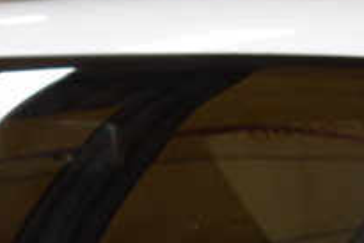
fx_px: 5757
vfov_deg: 2.4
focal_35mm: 569
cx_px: -99
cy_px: 733
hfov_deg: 3.6
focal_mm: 48
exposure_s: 1/8
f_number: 5.3
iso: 100
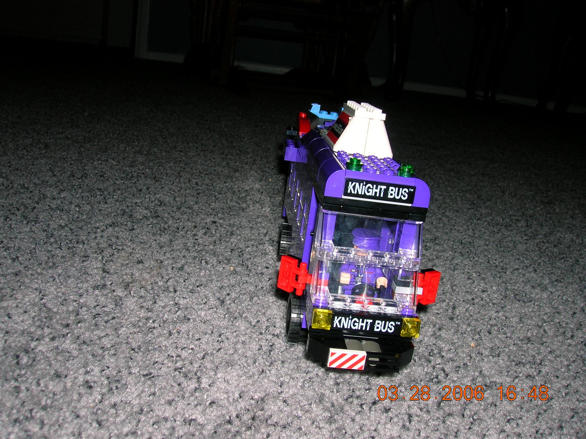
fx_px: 609
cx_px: 293
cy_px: 220
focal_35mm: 36
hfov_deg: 51.4
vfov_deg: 39.6
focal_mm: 6
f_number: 4.9
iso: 50
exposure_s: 1/60.1
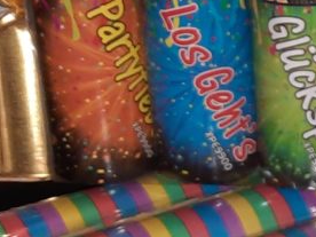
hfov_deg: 12.7
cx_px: 597
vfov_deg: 10.6
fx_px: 1269
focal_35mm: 139
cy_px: 183
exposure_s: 1/17
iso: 1250
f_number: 2
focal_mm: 4.6
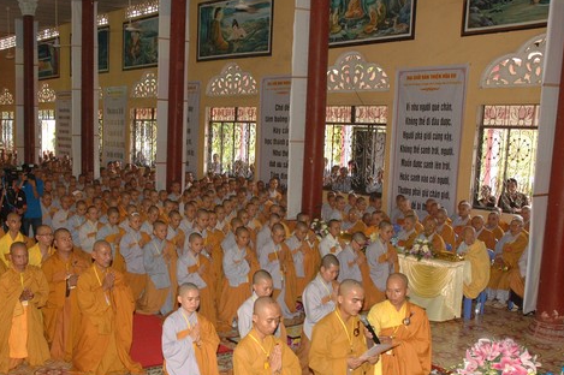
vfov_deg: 29.7
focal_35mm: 45
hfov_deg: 43.1
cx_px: 197
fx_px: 704
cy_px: 240
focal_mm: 22
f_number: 5.6
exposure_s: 1/60
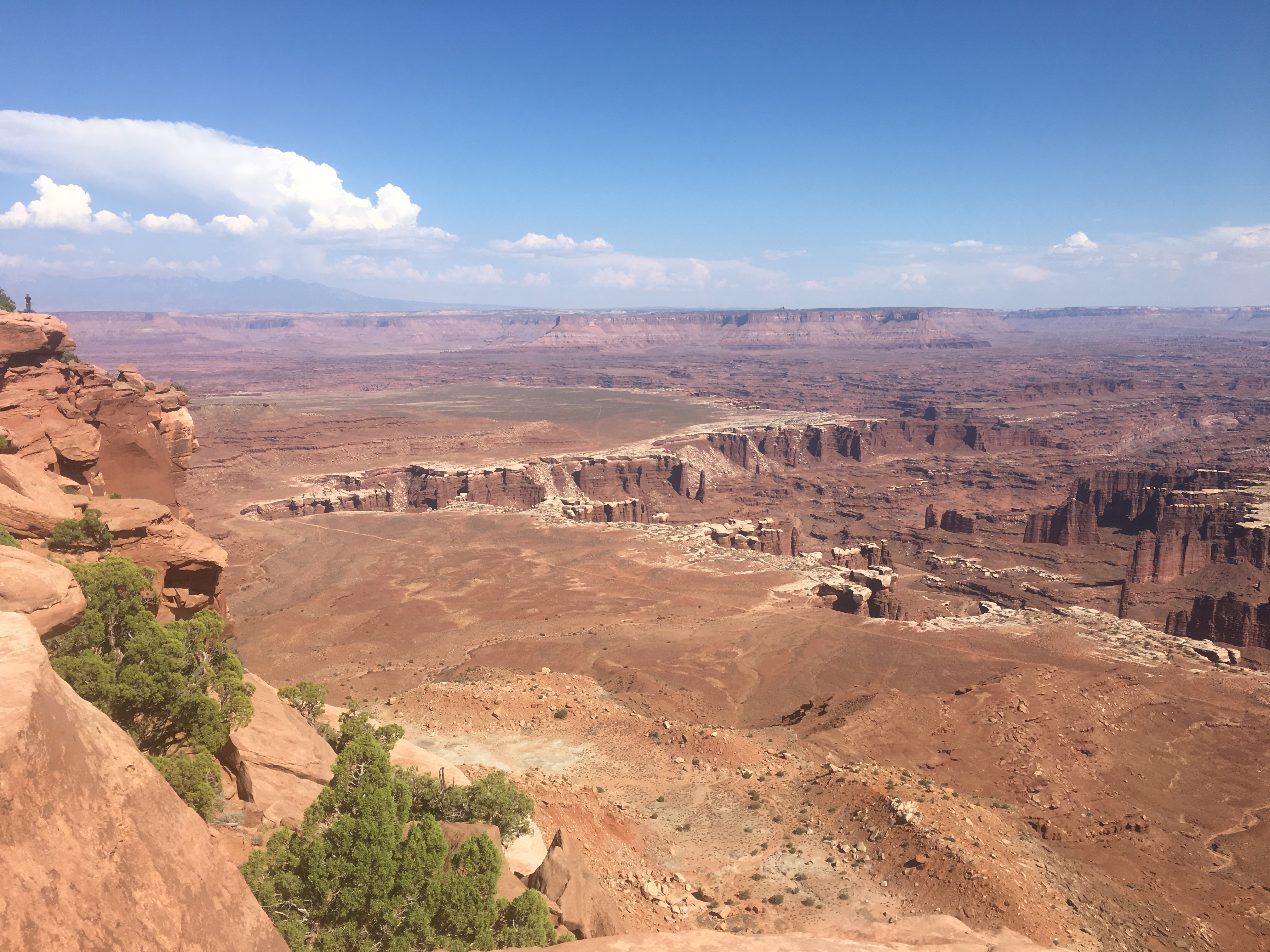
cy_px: 476
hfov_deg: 61.7
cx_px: 635
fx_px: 1064
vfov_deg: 48.2
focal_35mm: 29
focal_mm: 4.15
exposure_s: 1/2079
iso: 25
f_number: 2.2
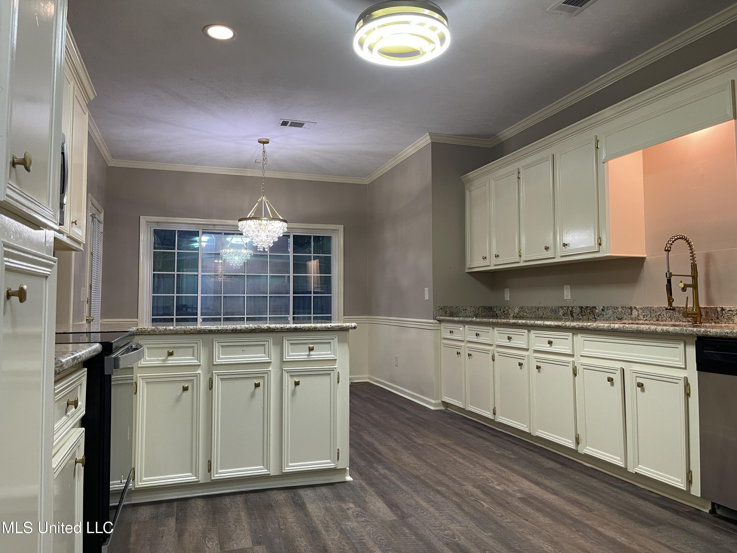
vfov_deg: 54.9
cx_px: 368
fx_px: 532
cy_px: 276
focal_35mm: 25
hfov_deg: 69.4
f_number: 1.6
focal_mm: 5.1
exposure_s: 1/60
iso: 125
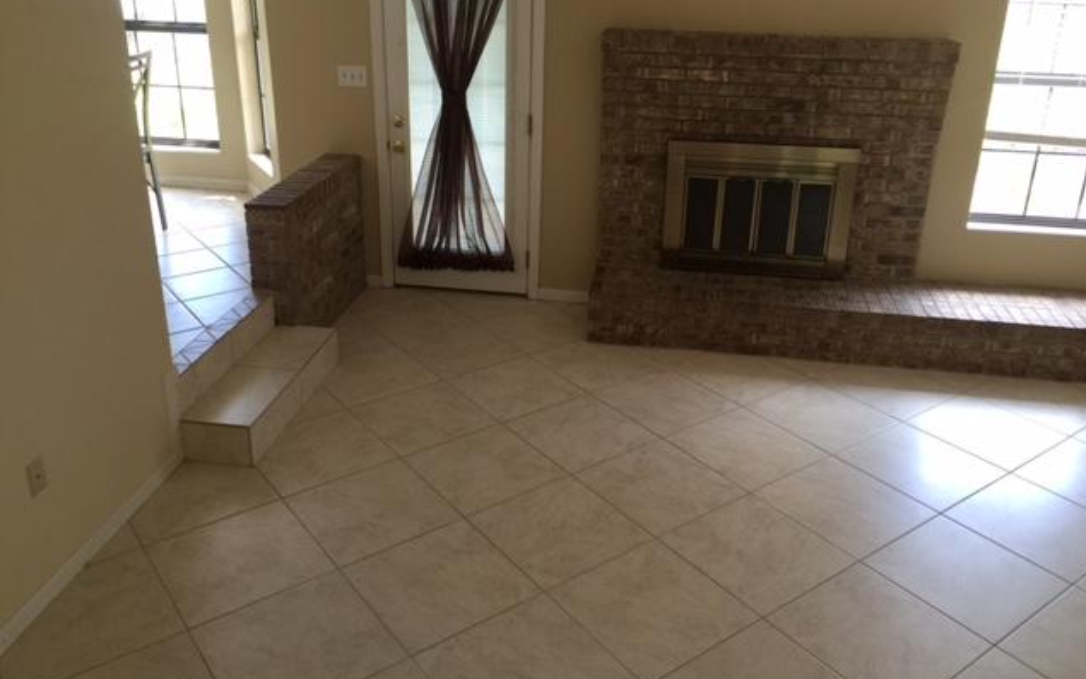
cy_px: 289
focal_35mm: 31
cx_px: 544
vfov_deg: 40.5
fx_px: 918
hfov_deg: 61.2
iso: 32
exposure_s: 1/30
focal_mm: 4.15
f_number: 2.2
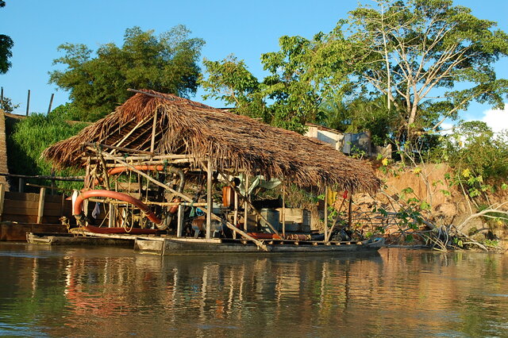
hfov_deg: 41.1
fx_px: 677
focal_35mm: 48
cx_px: 254
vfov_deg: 28.0
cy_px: 169
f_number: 7.1
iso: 200
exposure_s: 1/200
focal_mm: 32
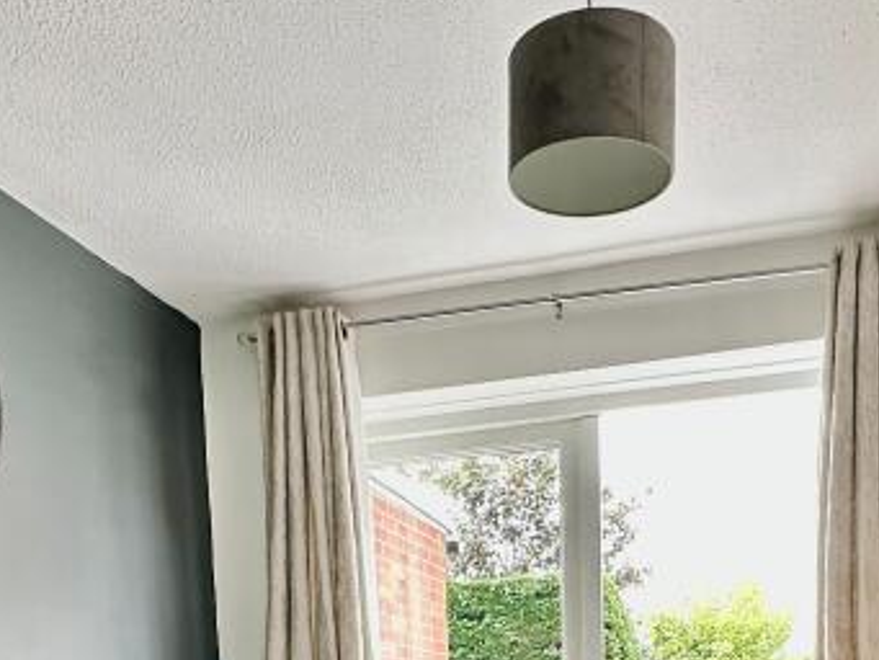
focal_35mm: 42
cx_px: 485
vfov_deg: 28.5
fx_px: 1067
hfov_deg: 44.7
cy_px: 848
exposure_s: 1/99
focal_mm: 2.22
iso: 250
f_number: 2.2
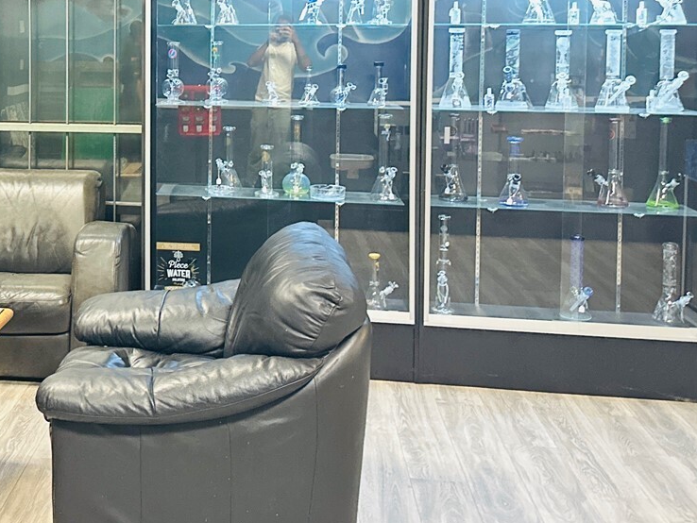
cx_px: 71
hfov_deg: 34.7
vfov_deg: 27.3
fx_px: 1047
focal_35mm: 52
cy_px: 83
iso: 1000
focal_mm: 6.86
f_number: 1.78
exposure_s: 1/30
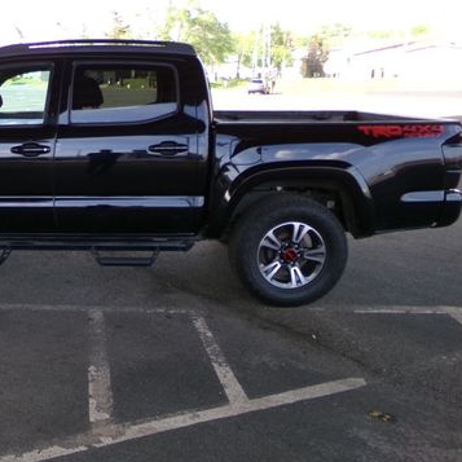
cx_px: 94
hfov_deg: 42.0
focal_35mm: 38
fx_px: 574
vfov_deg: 43.8
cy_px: 216
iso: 100
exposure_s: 1/105
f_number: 3.7
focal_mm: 4.3
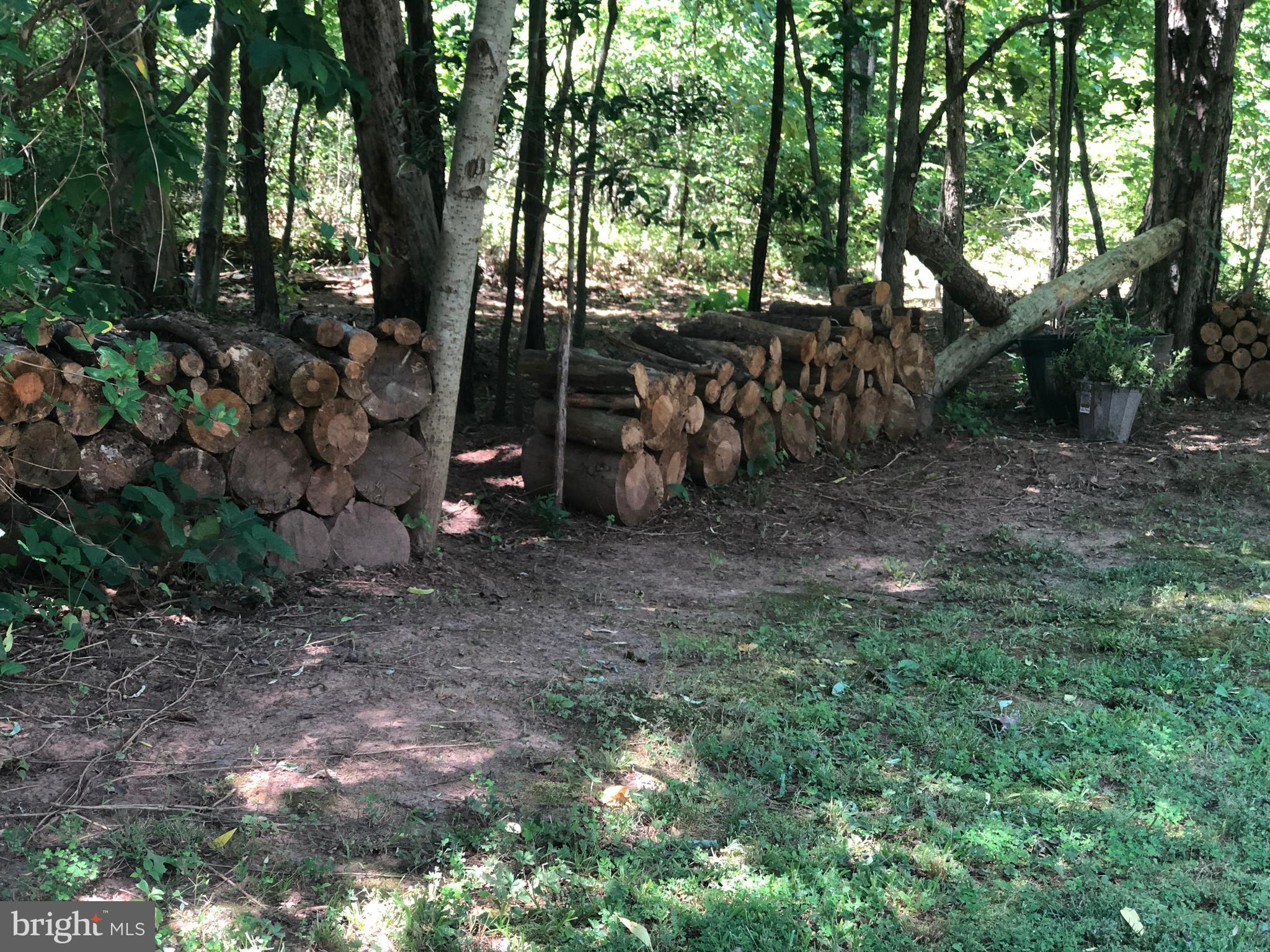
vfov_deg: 25.7
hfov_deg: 33.8
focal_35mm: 57
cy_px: 476
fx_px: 2091
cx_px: 635
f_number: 2.8
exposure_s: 1/30
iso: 40
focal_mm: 6.6
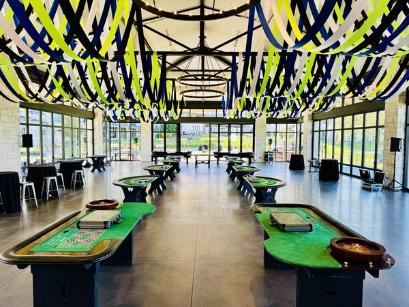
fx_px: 284
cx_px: 204
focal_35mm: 24
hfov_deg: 71.6
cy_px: 154
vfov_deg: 56.8
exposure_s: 1/160
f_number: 1.78
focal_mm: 6.86
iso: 64
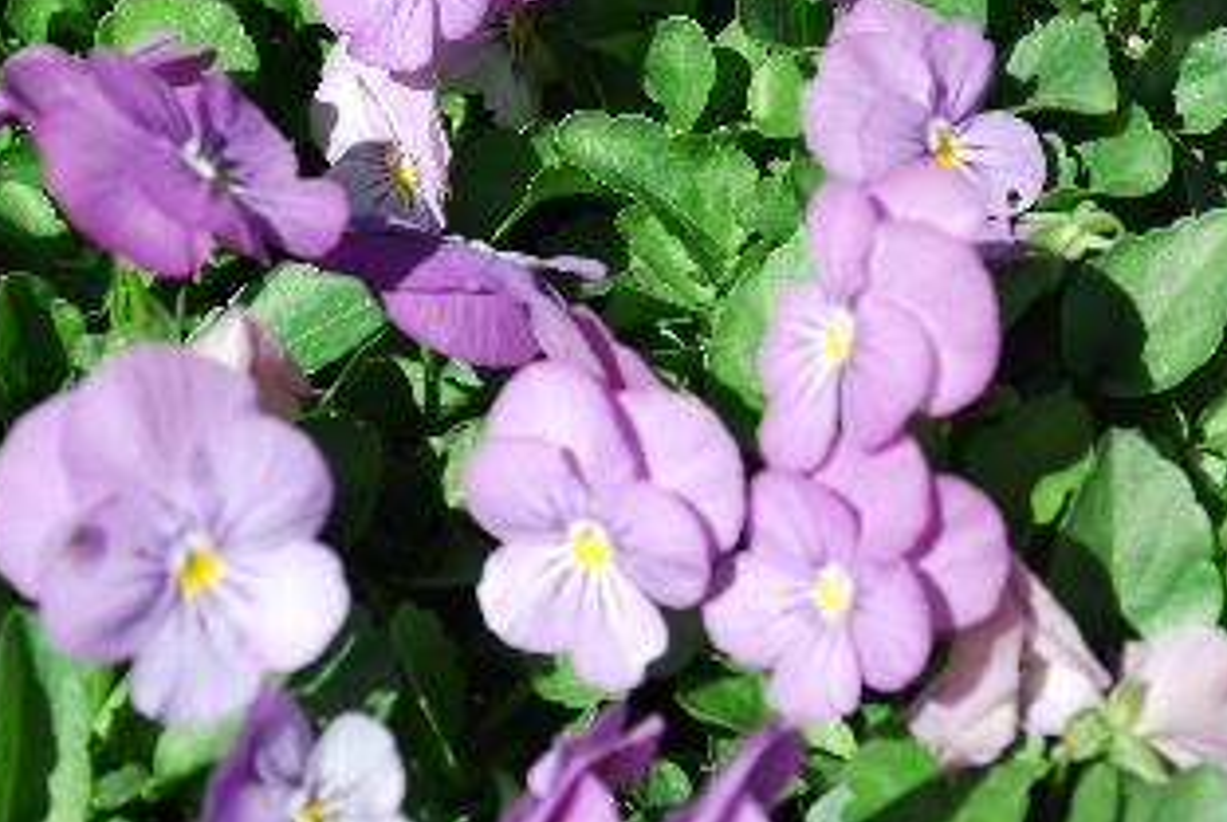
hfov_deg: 19.3
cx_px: 731
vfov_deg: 13.0
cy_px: 319
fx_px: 3606
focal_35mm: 106
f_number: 8
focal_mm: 55
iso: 100
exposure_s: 1/160
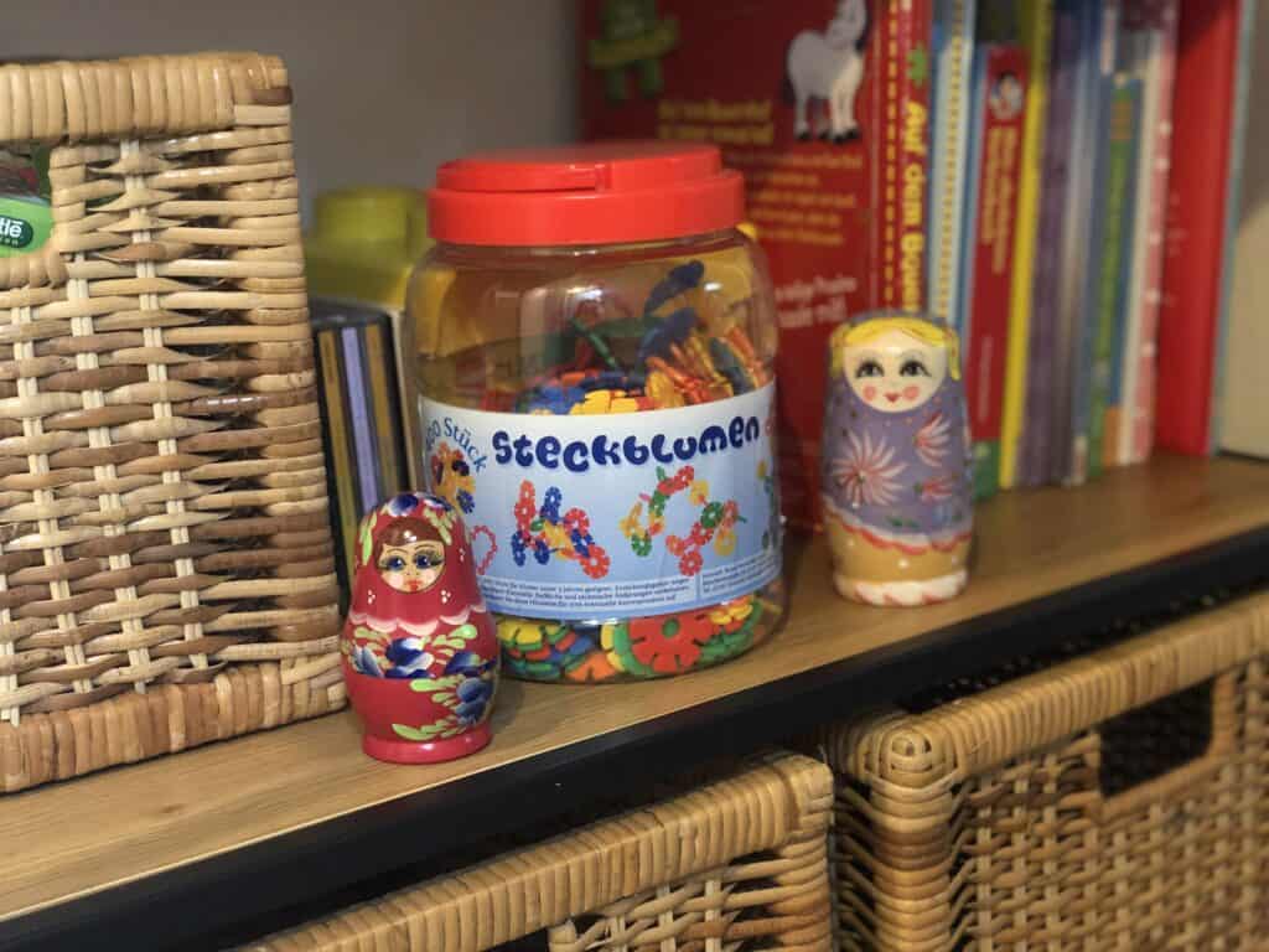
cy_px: 476
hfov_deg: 36.8
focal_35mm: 52
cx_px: 634
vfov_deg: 28.0
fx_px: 1906
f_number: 2.4
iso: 200
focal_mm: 6
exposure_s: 1/8
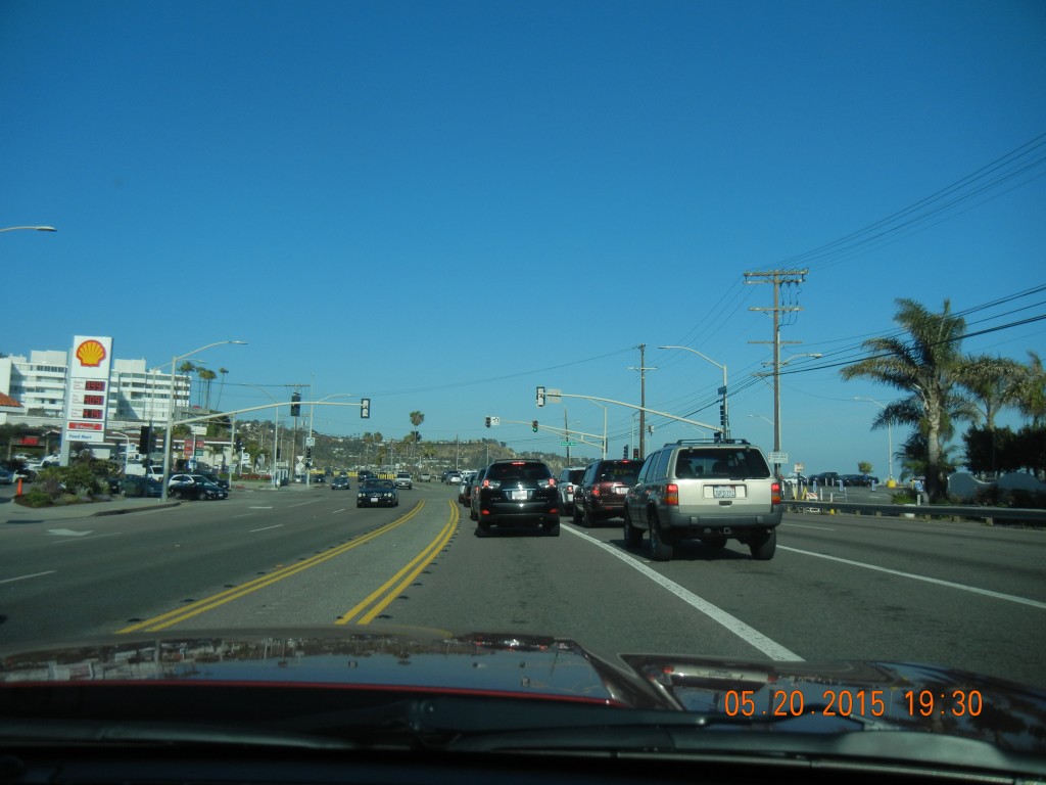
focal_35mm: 30
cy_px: 392
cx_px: 523
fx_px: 907
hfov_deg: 60.0
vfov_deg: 46.8
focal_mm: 5.4
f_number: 7
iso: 160
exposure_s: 1/577
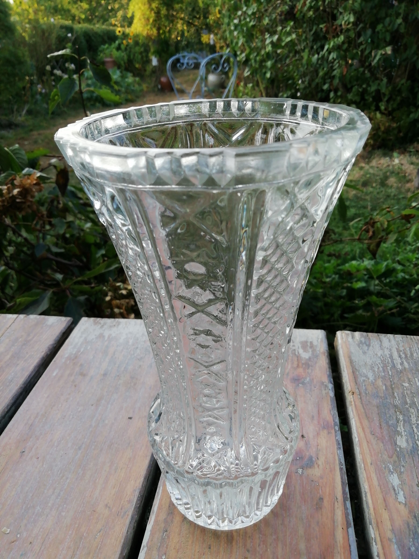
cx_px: 210
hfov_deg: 53.1
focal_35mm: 26
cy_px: 280
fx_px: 420
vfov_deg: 67.3
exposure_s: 1/127
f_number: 2.2
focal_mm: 3.21
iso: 50
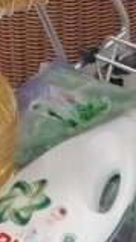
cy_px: -352
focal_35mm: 183
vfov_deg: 10.2
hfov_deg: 6.3
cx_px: 332
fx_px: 1178
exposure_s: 1/50
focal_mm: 4
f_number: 1.8
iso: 64
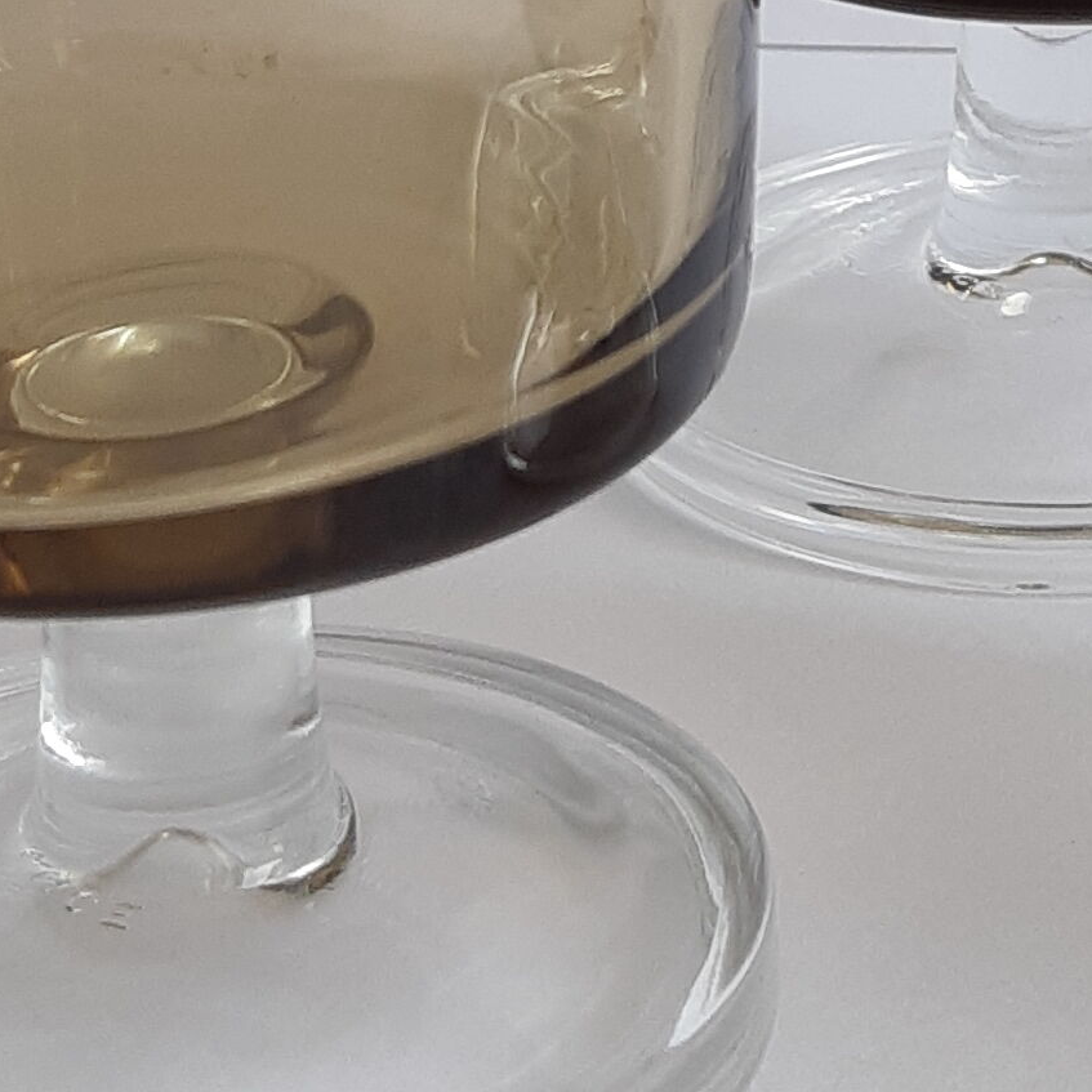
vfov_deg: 13.5
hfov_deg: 13.8
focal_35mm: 125
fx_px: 4461
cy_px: -290
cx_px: 1025
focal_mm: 3.93
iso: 40
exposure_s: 1/300
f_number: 1.7
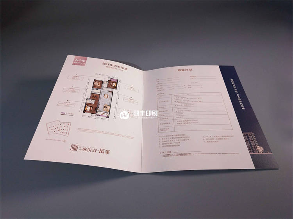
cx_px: 146
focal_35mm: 30
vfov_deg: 46.8
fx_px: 254
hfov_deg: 60.0
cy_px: 110
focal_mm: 3.95
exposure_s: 1/200
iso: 50
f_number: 1.8
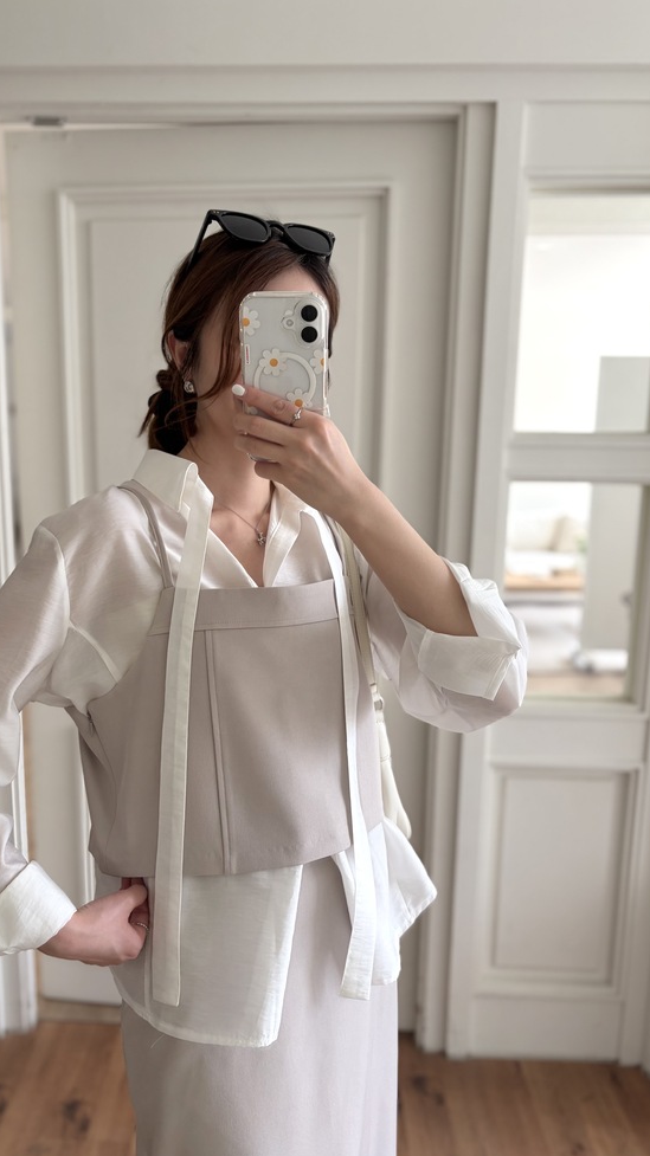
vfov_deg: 66.1
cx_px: 259
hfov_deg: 40.0
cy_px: 590
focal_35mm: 29
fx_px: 889
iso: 100
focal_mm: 5.96
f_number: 1.6
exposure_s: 1/122
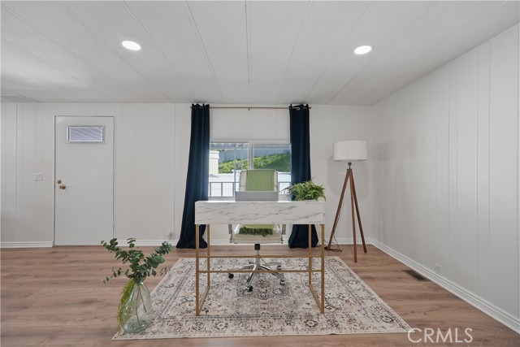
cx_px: 260
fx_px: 231
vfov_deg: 73.8
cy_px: 174
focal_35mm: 16
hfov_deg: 96.7
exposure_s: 1/25
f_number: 4
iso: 400
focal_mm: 16
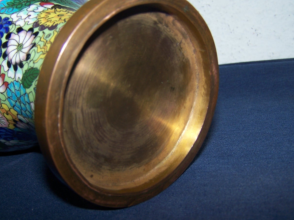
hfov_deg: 38.9
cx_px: 141
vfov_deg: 29.6
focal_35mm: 49
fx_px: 416
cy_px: 127
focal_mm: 6.3
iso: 80
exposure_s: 1/60
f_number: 2.8
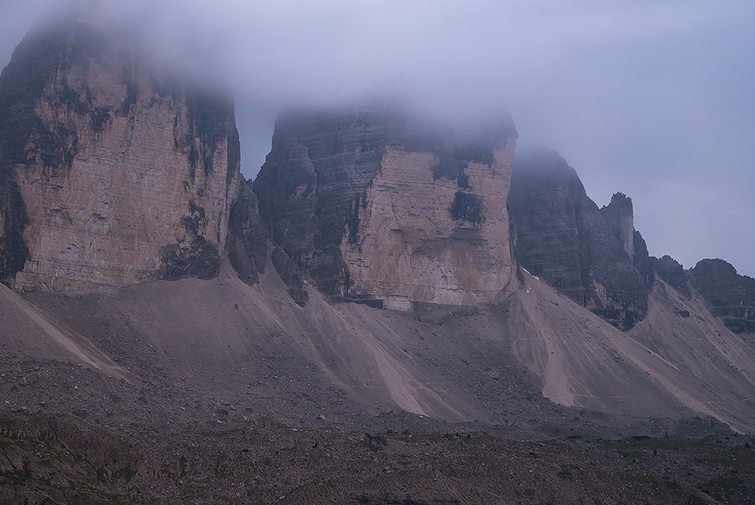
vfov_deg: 20.6
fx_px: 1385
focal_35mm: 66
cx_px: 299
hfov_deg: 30.4
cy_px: 244
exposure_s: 166
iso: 100
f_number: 4.5
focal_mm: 42
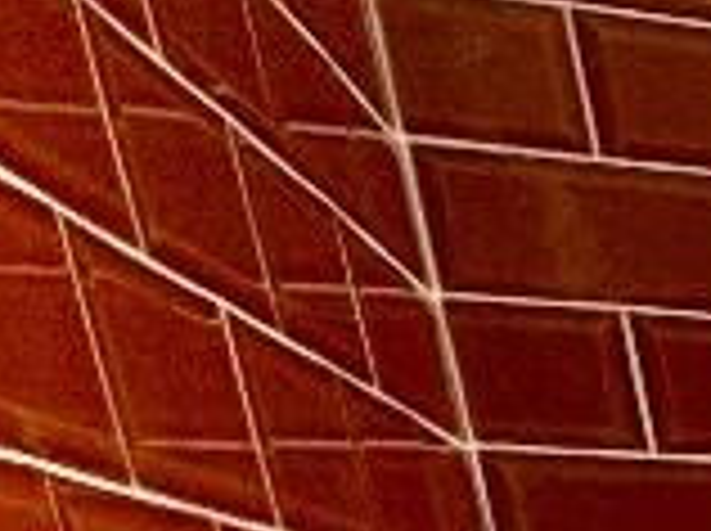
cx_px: 2290
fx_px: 1866
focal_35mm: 91
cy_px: 1112
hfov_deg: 10.6
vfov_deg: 13.5
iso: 100
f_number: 2.2
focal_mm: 2.22
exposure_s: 1/117
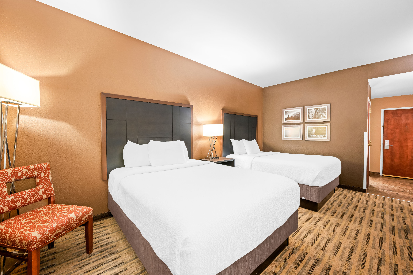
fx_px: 161
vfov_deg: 81.2
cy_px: 138
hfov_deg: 104.3
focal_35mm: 14
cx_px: 206
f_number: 8
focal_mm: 14
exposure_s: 1/1.25
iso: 640
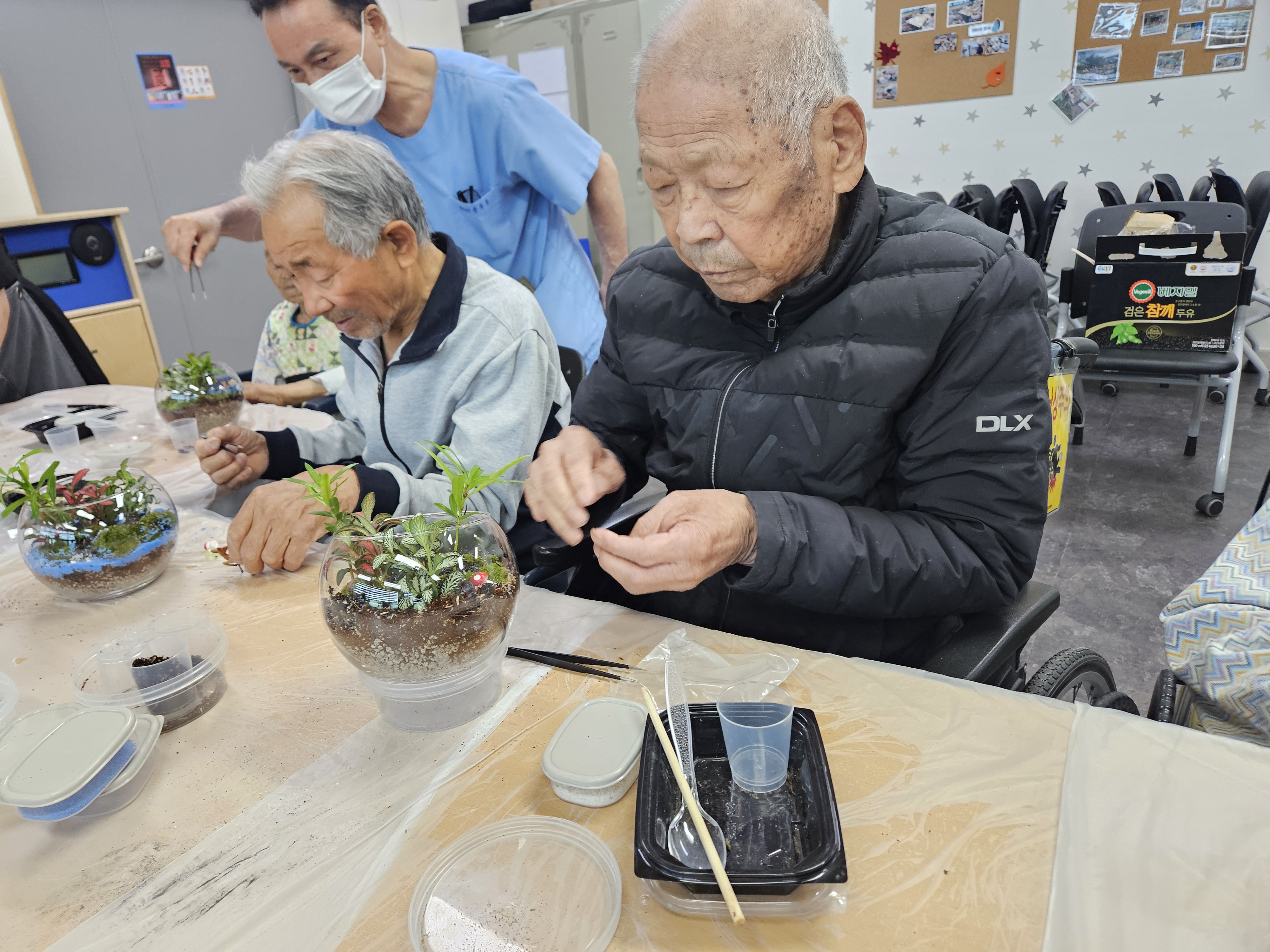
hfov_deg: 73.9
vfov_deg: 58.9
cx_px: 635
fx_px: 844
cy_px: 476
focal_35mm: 23
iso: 250
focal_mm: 5.4
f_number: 1.8
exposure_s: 1/120
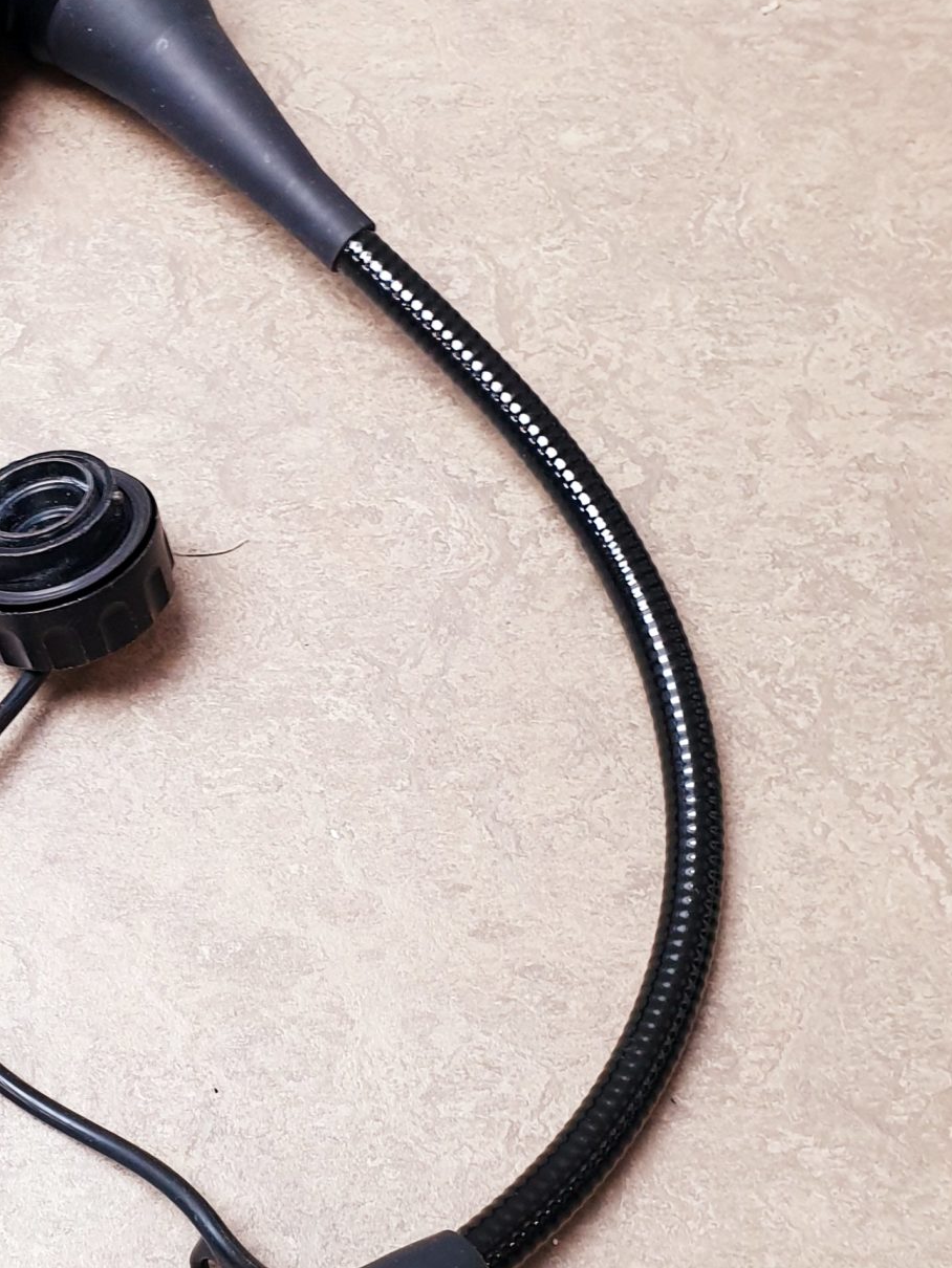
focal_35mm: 55
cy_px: 632
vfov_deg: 34.9
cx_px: 16
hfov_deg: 25.4
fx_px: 2016
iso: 125
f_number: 2.4
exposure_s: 1/50
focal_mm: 4.3
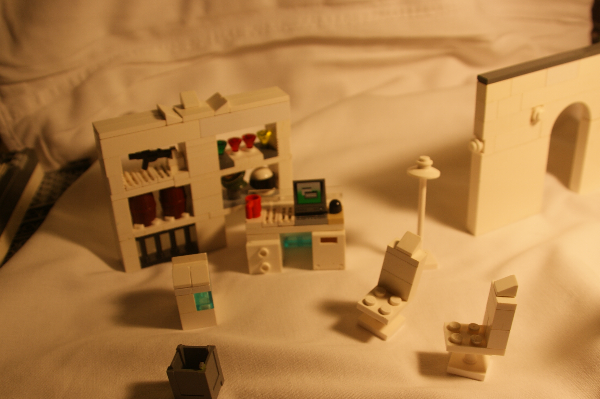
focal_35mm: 42
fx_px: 700
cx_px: 315
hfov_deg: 46.4
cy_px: 261
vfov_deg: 31.6
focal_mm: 18
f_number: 4
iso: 100
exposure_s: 1/30
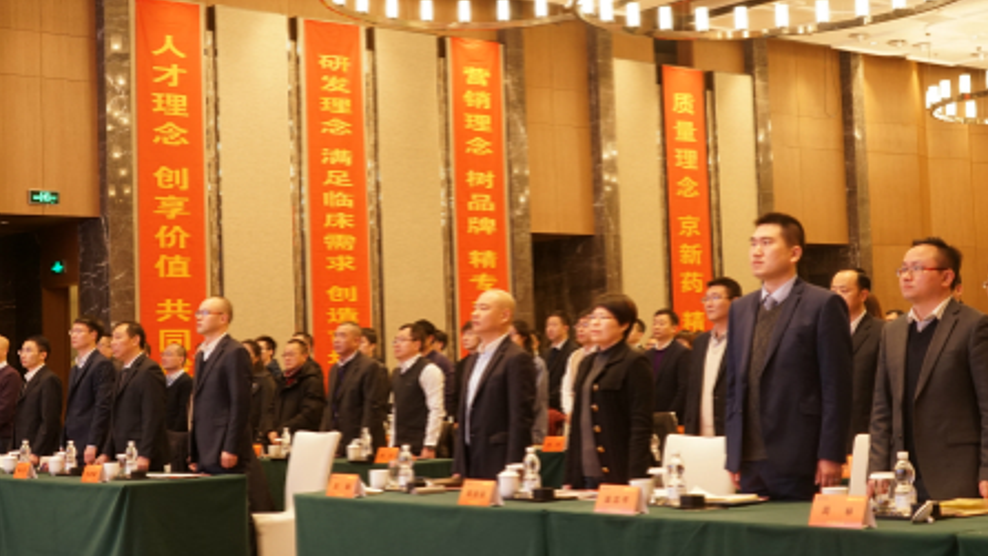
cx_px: 496
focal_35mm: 57
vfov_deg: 21.1
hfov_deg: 36.6
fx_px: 1493
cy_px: 260
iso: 800
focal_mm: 54
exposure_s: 1/13
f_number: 6.3
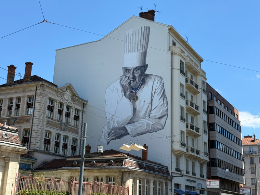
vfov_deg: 30.3
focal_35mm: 48
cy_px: 98
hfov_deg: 39.7
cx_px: 130
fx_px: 361
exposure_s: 1/2577
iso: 64
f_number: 1.8
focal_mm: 6.8
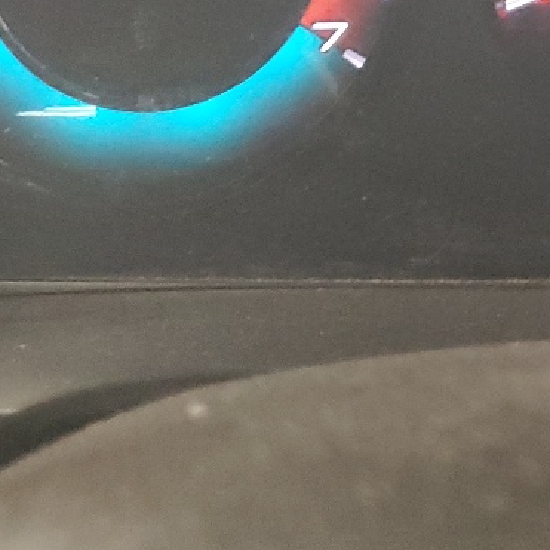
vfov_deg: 16.5
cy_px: -181
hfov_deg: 16.3
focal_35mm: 99
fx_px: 1780
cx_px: 777
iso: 319
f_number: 1.5
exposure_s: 1/30
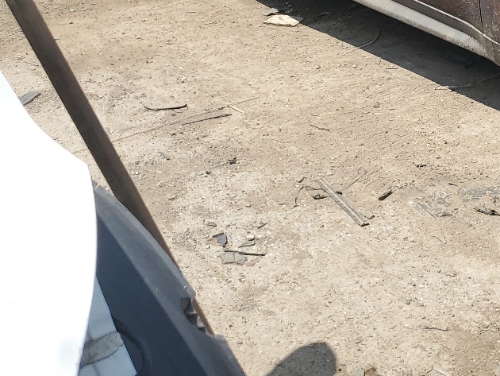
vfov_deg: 20.6
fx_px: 954
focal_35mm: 66
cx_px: 621
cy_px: -90
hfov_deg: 25.8
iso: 50
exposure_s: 1/2500
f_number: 1.5
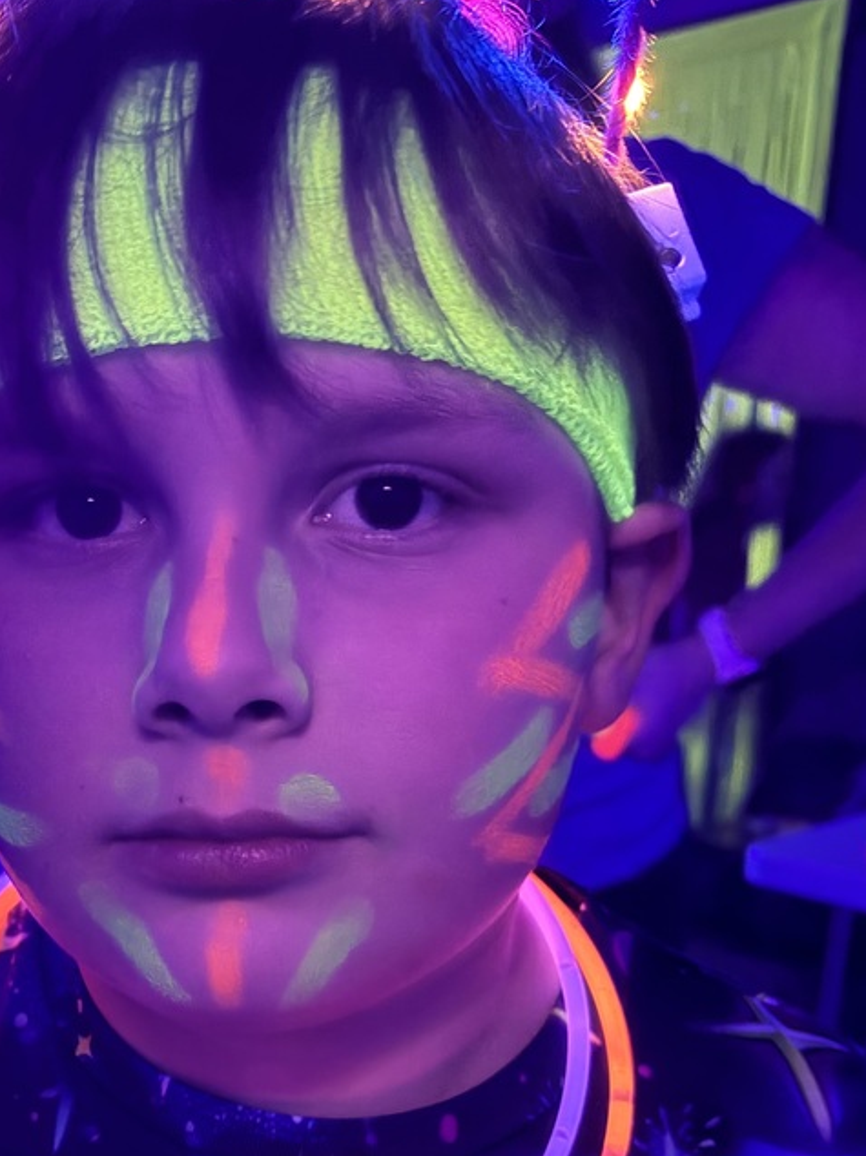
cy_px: 910
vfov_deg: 42.9
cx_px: 261
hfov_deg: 33.9
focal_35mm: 42
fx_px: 1402
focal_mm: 5.96
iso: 1000
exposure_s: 1/15
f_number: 1.6
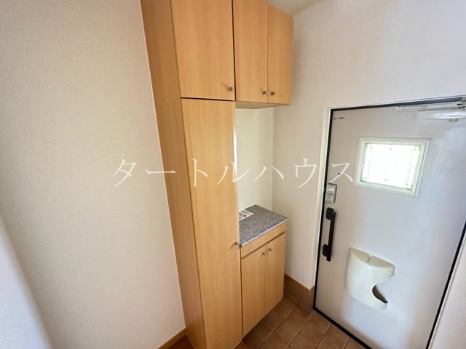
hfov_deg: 102.1
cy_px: 174
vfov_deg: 85.7
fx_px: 188
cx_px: 233
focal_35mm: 14
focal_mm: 2.22
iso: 1250
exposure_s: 1/49
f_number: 2.2
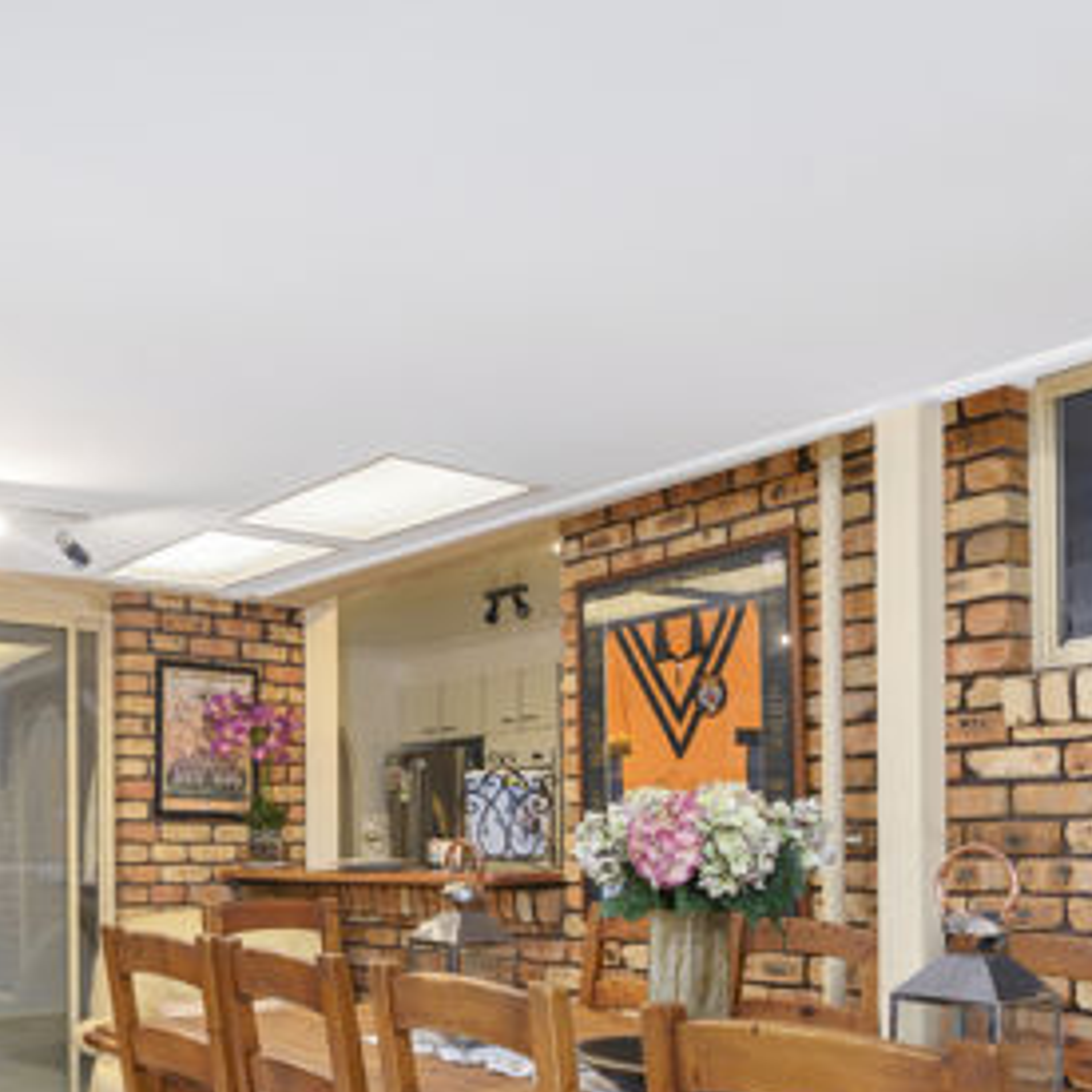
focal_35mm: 37
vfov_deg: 43.0
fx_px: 1321
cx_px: 433
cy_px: 862
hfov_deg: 44.7
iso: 160
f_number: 7.1
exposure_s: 1/2
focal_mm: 15
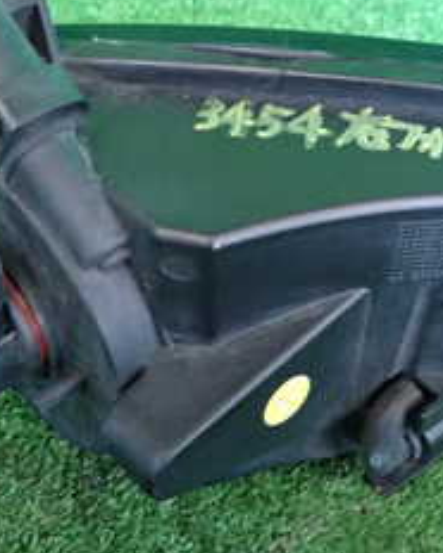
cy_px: 250
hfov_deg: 24.2
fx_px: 1031
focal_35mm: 63
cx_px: 222
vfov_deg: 30.0
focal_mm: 4.5
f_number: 2
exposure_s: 1/30
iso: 640
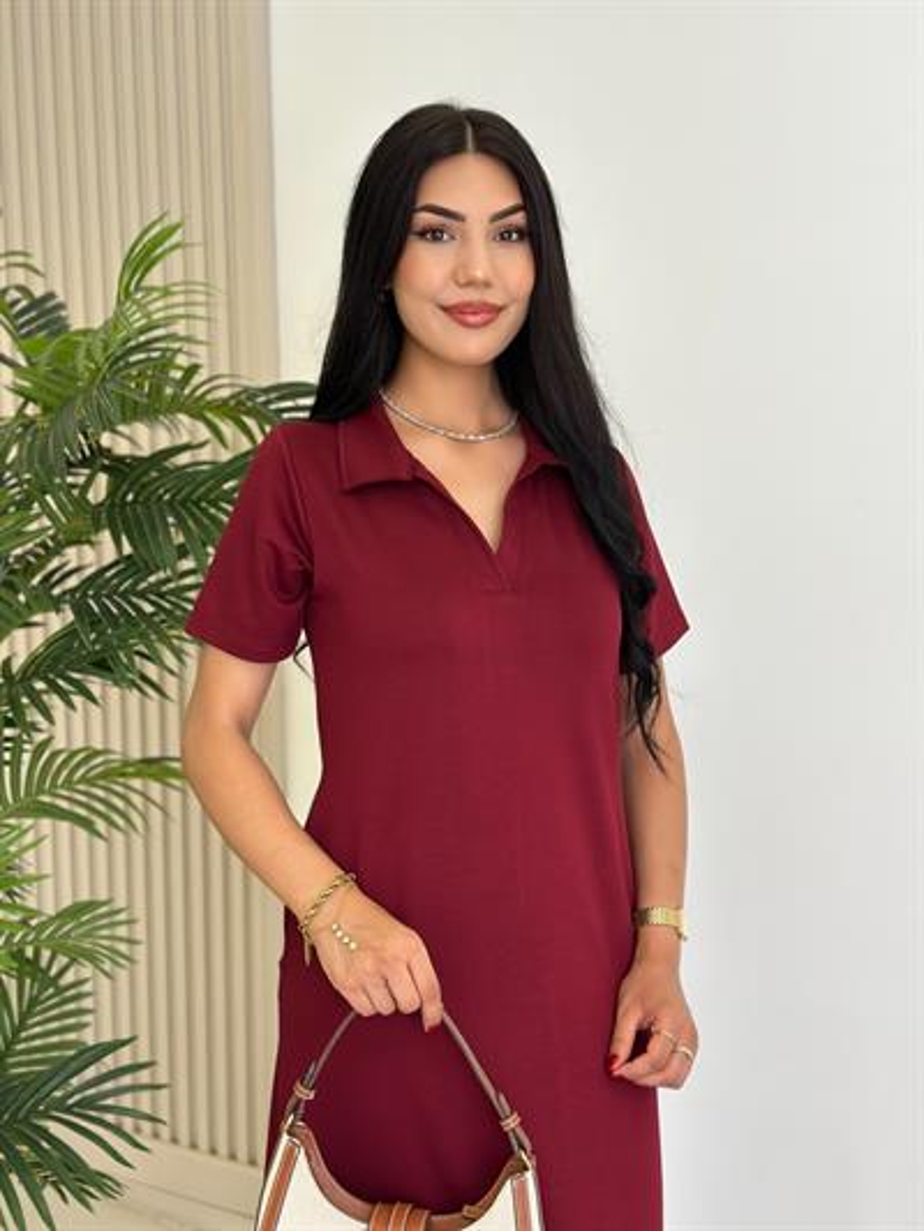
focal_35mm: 48
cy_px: 616
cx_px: 462
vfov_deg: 39.6
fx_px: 1708
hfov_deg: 30.3
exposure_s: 1/228
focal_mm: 6.86
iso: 80
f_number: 1.78
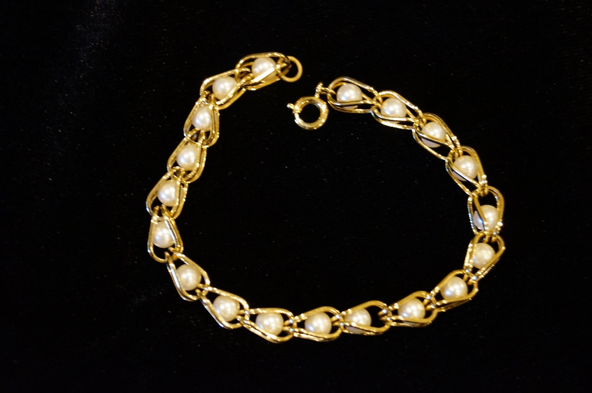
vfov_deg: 20.1
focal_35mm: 68
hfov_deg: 29.9
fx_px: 1108
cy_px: 196
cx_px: 296
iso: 3200
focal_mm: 45
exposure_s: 1/20
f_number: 5.6
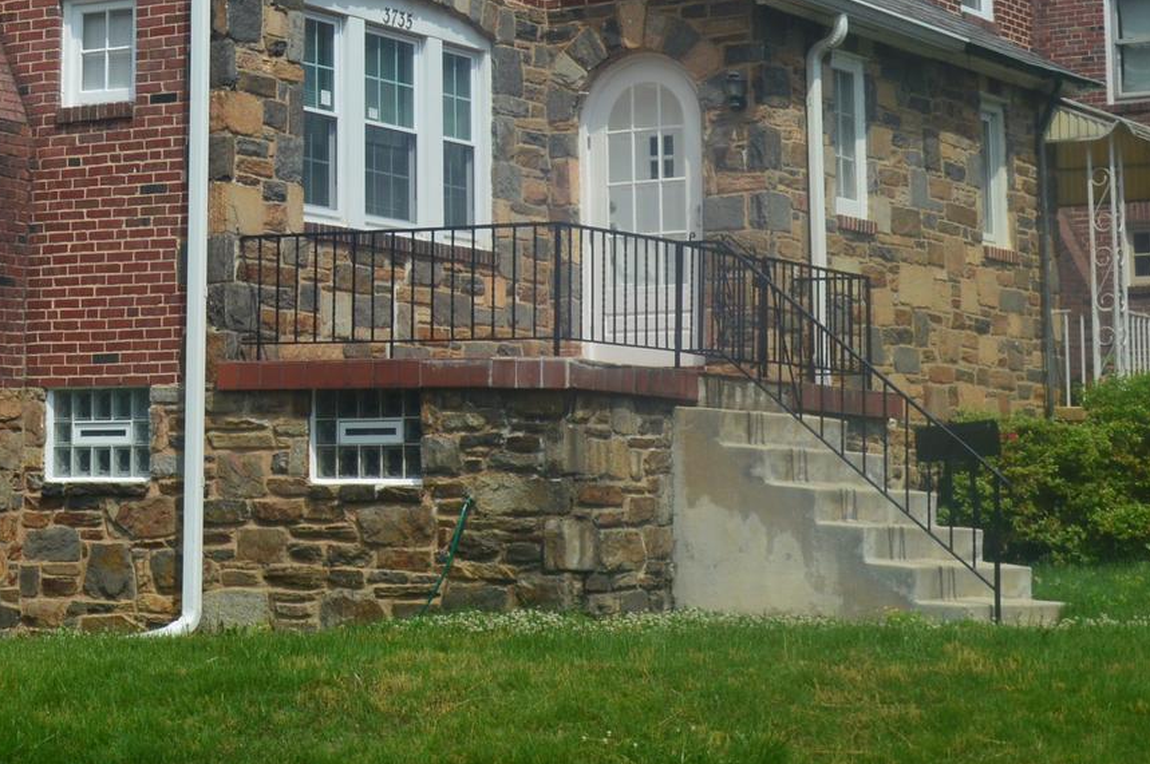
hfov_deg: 21.3
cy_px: 60
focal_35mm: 93
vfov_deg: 14.5
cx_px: 64
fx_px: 2968
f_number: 10
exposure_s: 1/320
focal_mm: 26
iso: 400
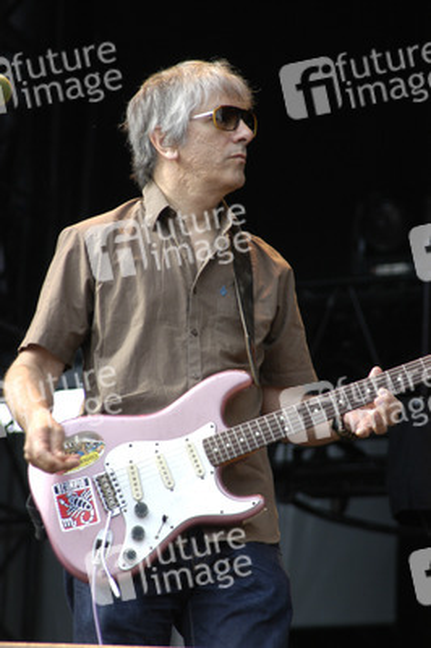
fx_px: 3643
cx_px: 216
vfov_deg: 10.2
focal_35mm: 202
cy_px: 324
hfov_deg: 6.8
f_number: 5.6
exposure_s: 1/250
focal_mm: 135
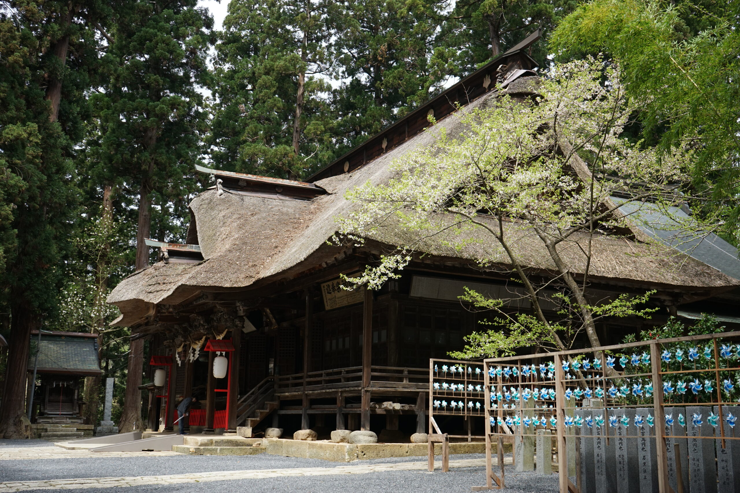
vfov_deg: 33.4
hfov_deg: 48.5
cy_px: 246
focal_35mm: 40
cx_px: 370
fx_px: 822
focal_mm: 40
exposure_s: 1/320
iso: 400
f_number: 9
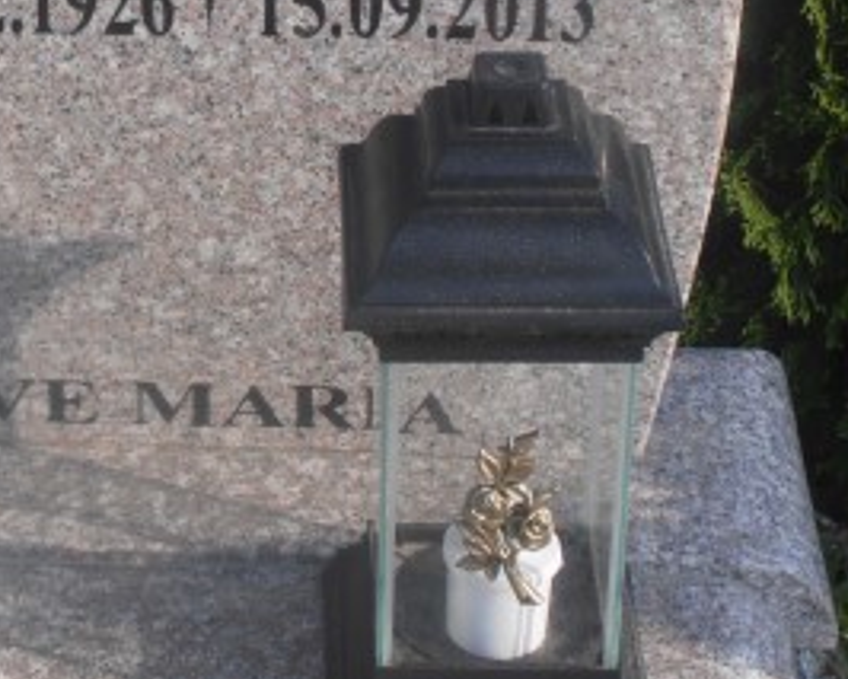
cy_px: 13
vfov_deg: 11.4
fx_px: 3364
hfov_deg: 14.3
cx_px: 137
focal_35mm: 134
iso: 80
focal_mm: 10.04
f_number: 4.5
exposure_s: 1/320
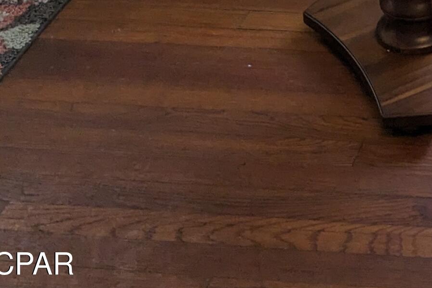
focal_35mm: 94
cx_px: 615
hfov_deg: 19.4
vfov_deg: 13.1
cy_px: -229
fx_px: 1128
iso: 69
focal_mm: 4.38
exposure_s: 1/60
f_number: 1.73
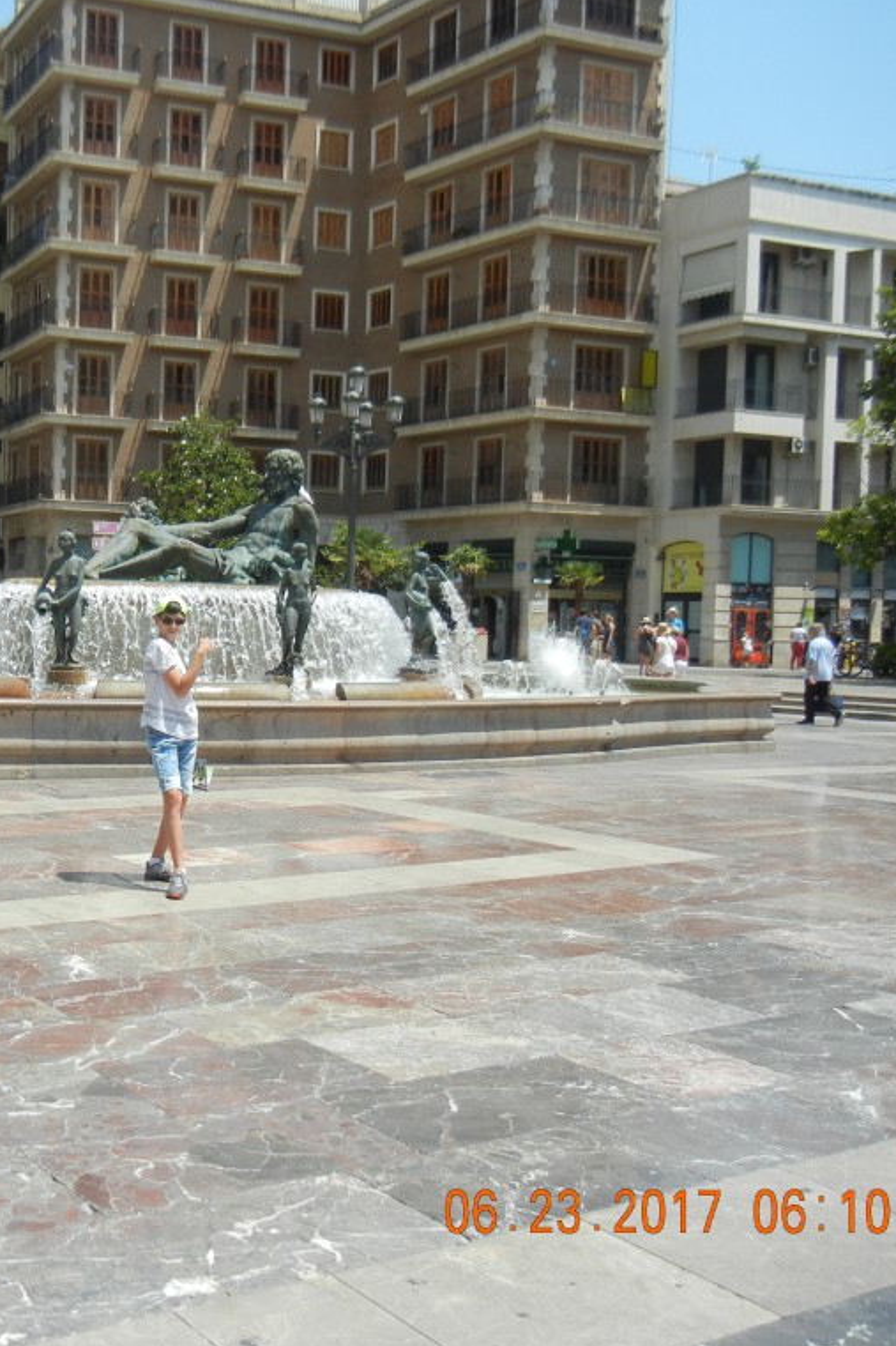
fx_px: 1569
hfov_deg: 30.5
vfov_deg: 46.4
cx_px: 95
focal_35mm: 42
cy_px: 674
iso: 160
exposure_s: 1/322
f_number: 7
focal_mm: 5.4
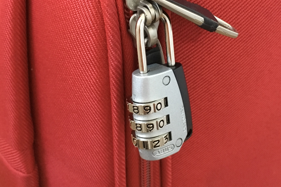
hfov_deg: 42.7
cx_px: 145
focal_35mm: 46
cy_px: 35
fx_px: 359
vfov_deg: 28.5
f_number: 2.2
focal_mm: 4.15
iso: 320
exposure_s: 1/17
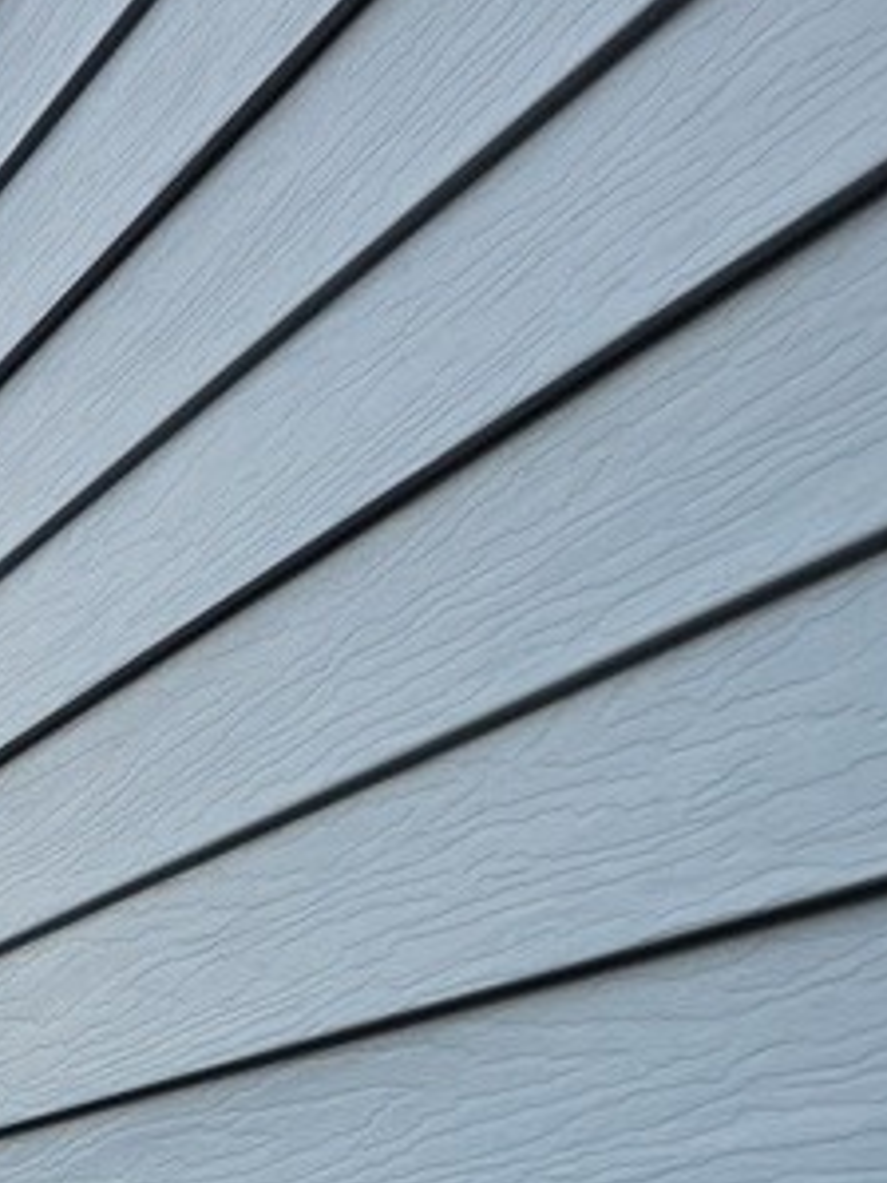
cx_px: -665
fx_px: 2838
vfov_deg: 19.3
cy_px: 1958
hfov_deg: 15.5
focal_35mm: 83
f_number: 1.7
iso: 125
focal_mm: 6.25
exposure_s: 1/180
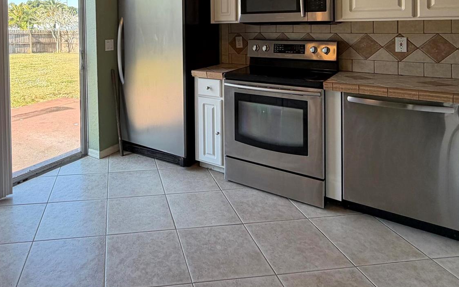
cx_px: 150
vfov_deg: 42.4
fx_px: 338
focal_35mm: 27
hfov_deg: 66.4
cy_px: 31
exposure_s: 1/121
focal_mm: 2.22
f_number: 2.2
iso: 50
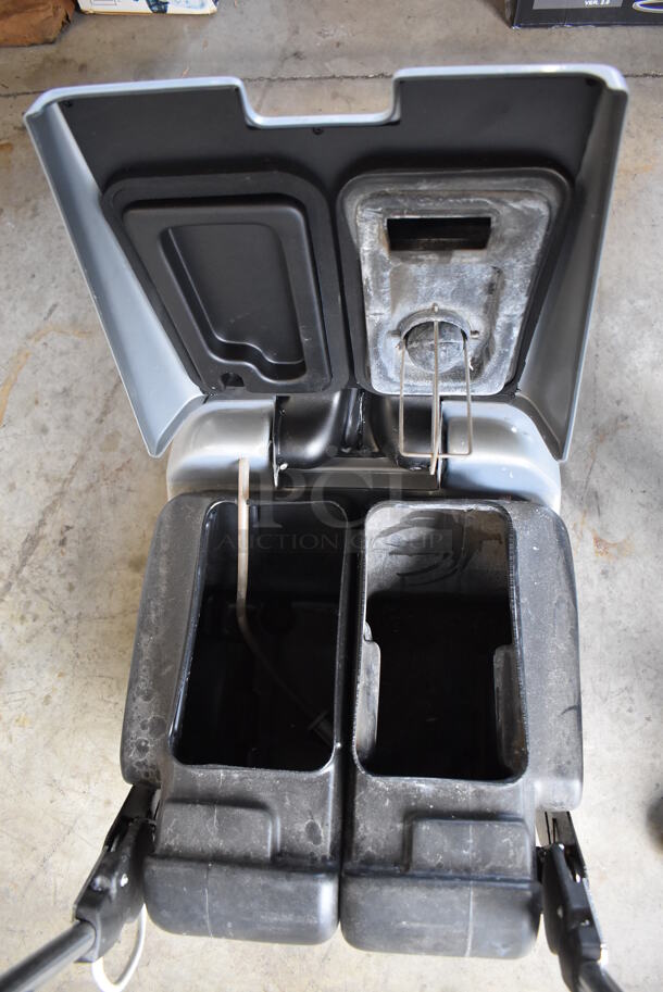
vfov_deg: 67.3
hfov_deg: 48.0
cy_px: 496
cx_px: 332
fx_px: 745
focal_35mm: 27
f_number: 3.5
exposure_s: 1/125
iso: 2000
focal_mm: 18
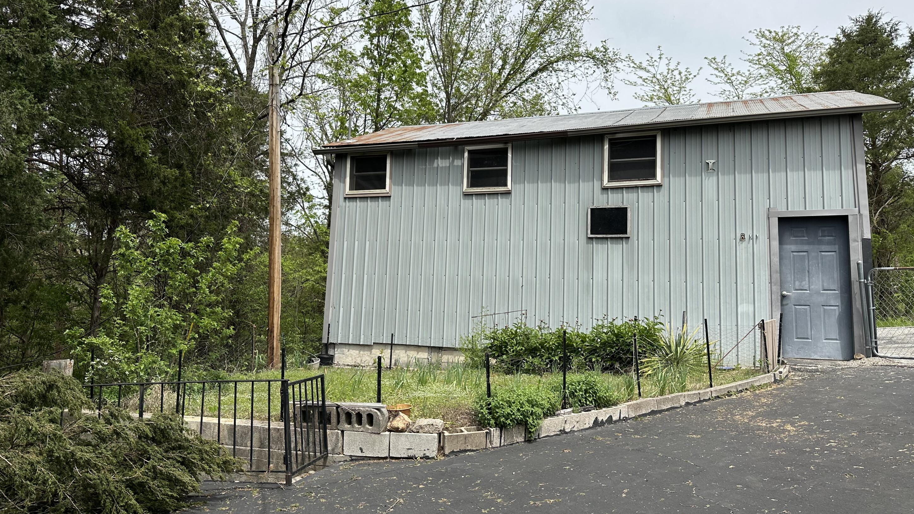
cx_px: 452
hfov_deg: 69.9
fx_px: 654
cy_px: 227
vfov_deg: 42.8
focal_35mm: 27
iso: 80
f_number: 1.78
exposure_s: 1/4348
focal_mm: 6.86
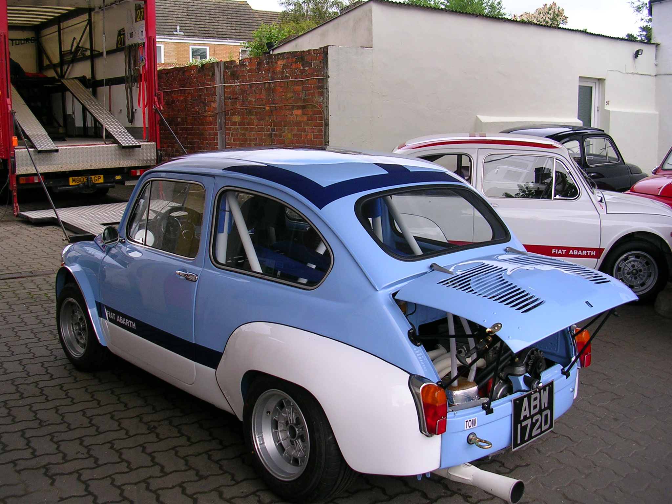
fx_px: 738
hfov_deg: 49.0
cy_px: 252
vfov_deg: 37.7
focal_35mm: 38
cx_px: 336
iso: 50
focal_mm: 5.8
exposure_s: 1/278
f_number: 2.8
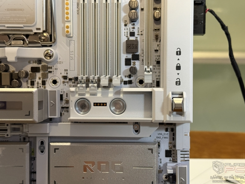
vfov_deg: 29.7
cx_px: 122
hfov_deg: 38.9
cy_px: 91
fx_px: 347
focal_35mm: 49
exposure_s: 1/40
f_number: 1.78
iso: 320
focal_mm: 6.76
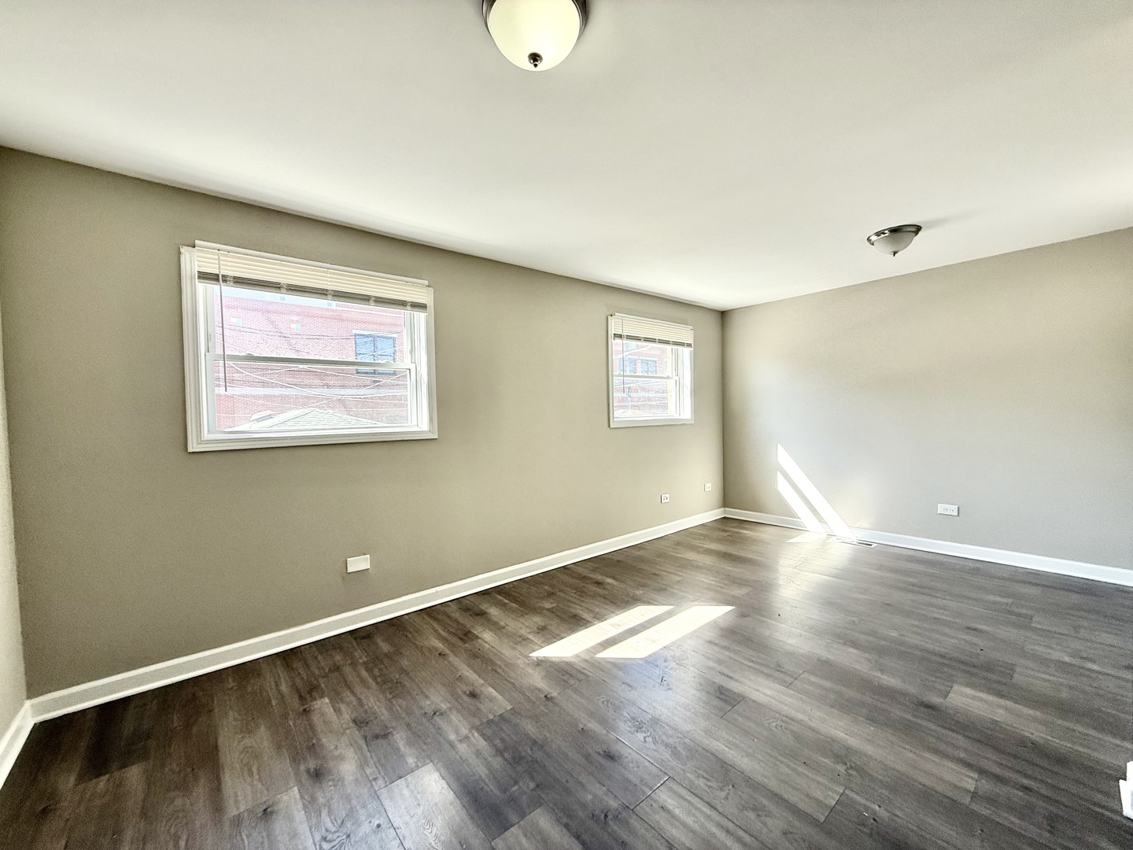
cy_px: 425
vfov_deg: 85.7
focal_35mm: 14
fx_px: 458
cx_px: 566
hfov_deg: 102.1
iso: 64
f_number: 2.2
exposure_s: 1/197
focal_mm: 2.22
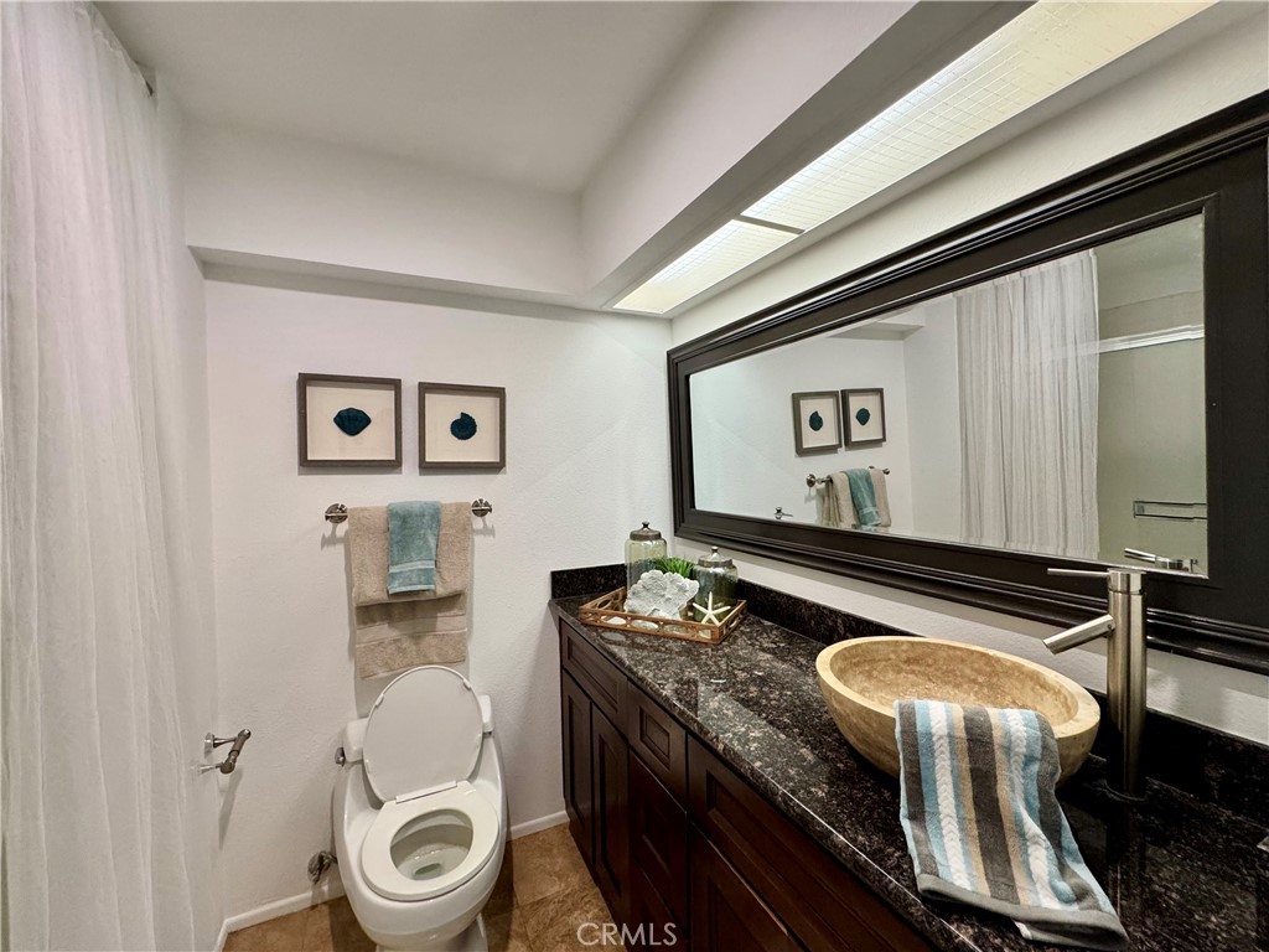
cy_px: 476
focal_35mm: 14
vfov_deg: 85.7
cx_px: 634
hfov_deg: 102.1
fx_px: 513
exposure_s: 1/120
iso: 250
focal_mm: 2.22
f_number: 2.2
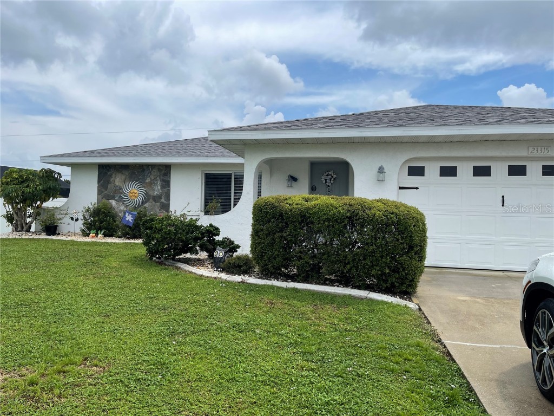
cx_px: 277
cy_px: 208
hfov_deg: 67.3
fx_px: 416
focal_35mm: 26
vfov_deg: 53.1
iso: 32
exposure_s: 1/4525
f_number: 1.6
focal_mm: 5.1
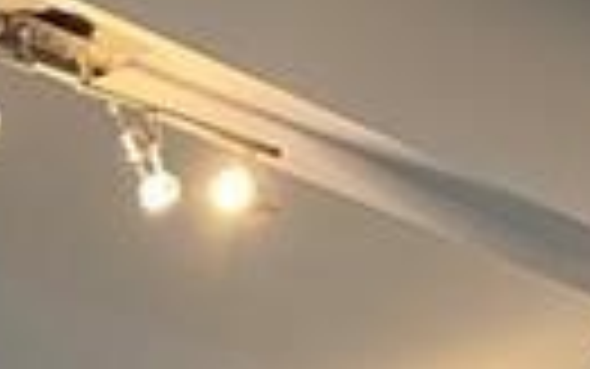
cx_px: -212
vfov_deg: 7.0
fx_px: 2590
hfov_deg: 12.5
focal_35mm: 161
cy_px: 1215
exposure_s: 1/60
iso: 80
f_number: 1.8
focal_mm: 4.25
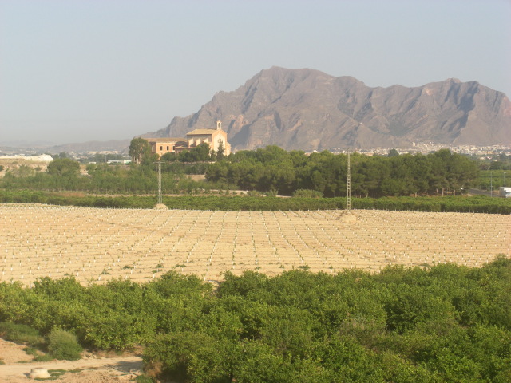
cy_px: 192
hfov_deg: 17.3
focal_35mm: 114
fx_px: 1683
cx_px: 256
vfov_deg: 13.0
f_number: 5.1
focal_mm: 23.7
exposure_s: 1/400
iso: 80
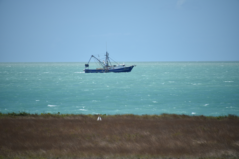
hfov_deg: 6.9
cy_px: 80
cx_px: 120
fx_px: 1992
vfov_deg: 4.6
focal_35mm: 300
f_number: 6.3
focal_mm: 300
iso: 100
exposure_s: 1/640
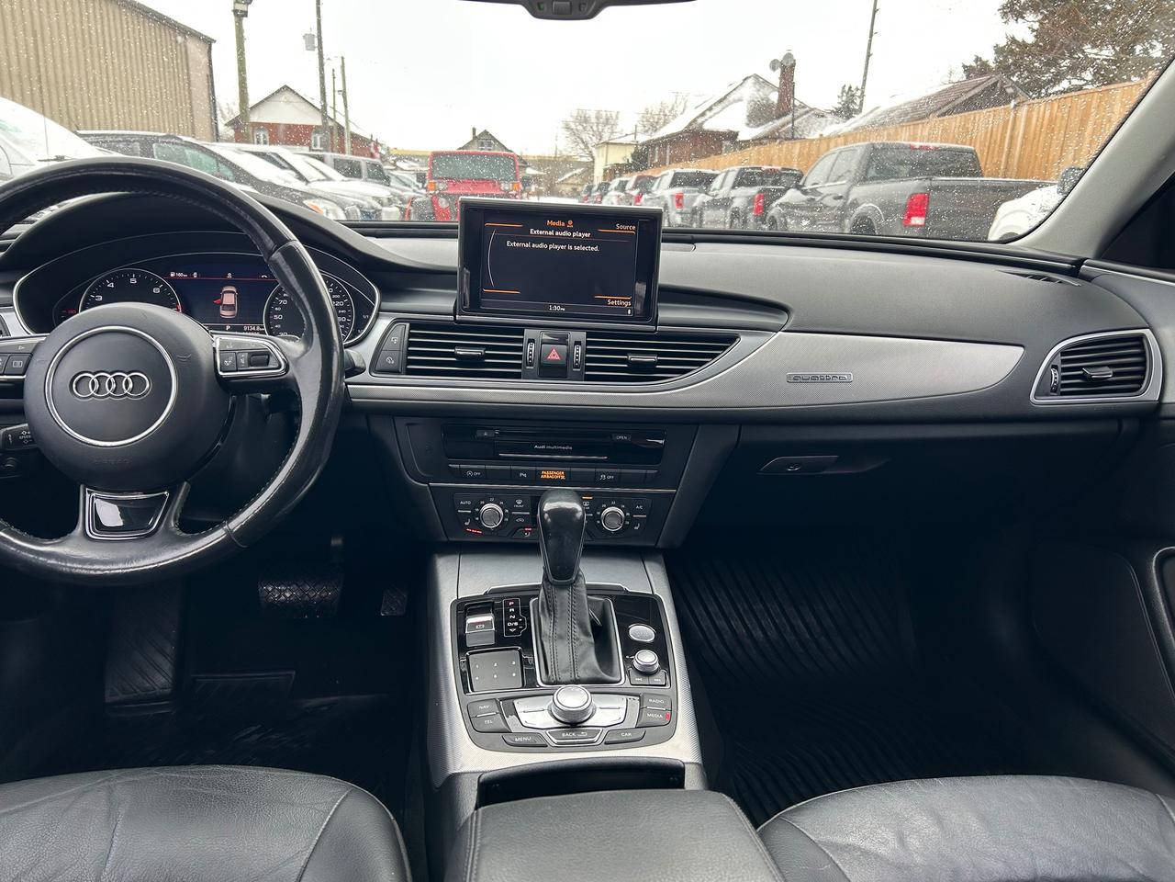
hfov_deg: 67.3
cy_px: 441
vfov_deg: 53.1
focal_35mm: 26
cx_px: 588
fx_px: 883
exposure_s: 1/179
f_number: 1.5
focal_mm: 5.7
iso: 40
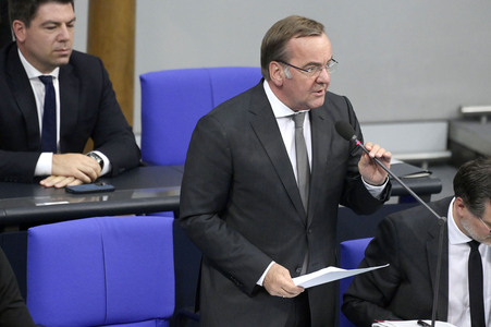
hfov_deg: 5.2
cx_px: 246
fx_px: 5451
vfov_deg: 3.4
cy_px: 164
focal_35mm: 400
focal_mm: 400
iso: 8000
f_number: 5.6
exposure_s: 1/500
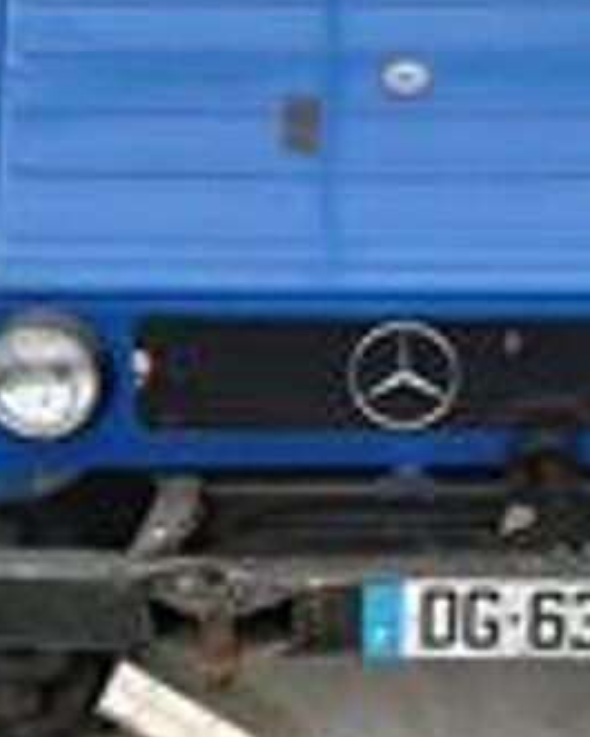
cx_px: 399
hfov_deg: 29.5
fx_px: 1113
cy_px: 301
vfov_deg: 36.5
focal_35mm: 51
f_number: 1.8
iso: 160
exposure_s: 1/50
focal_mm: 4
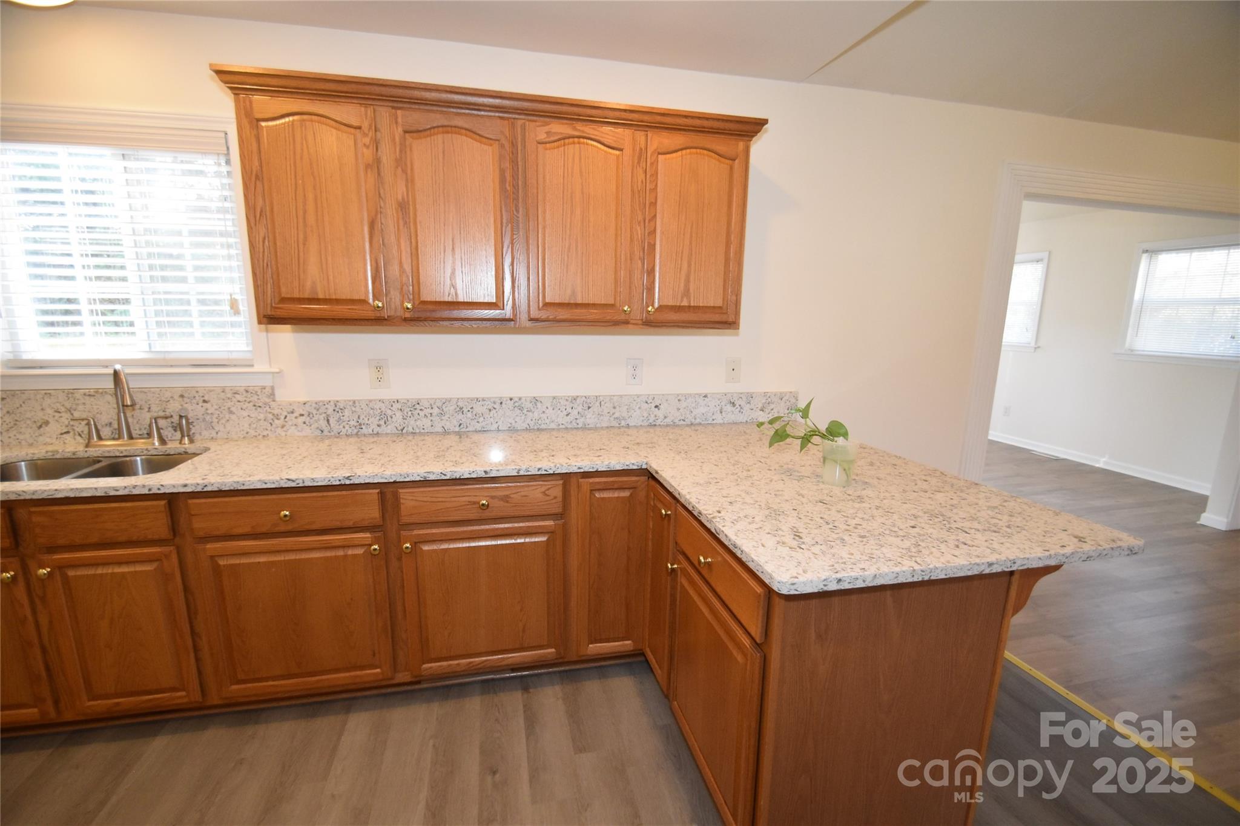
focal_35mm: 15
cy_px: 413
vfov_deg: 77.3
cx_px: 620
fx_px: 517
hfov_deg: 100.4
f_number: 3.5
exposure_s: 1/60
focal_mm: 10
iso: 1600
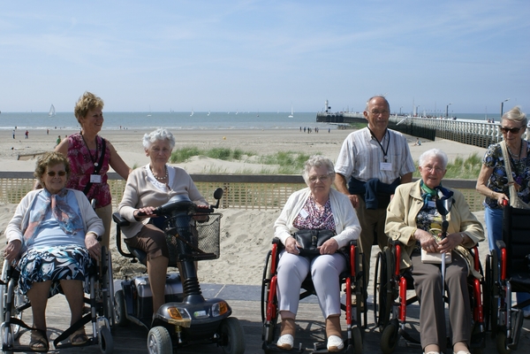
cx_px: 265
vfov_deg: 31.9
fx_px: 618
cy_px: 177
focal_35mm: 42
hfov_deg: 46.4
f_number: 9
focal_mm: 28
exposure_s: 1/320
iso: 100
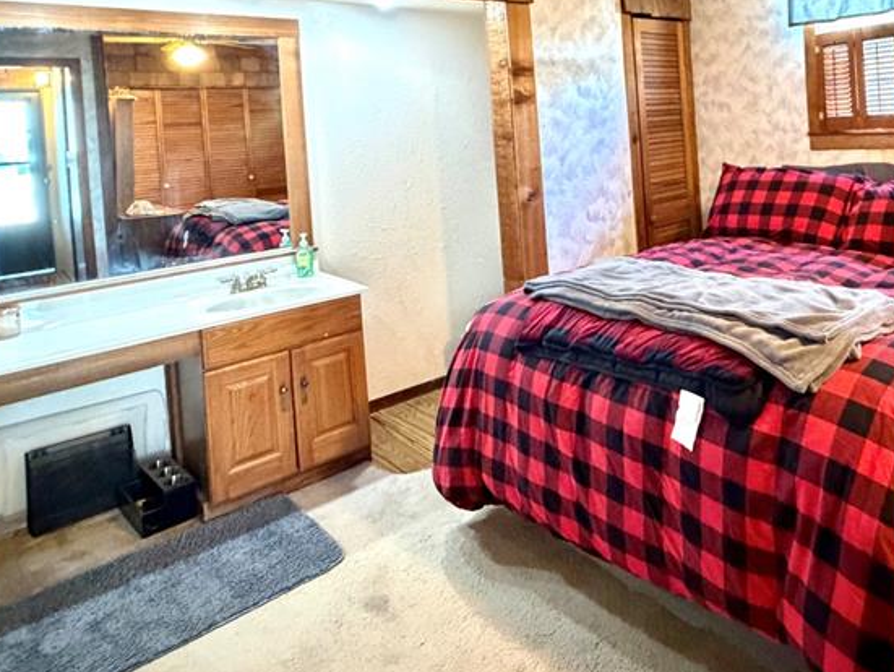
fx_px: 672
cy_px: 138
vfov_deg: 50.1
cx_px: 602
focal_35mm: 26
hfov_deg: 65.3
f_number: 2.2
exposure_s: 1/30
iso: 1250
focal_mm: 2.22
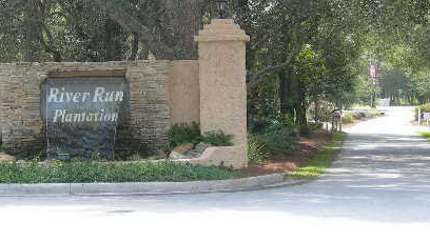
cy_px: 24
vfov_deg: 9.8
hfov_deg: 17.4
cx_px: 157
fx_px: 1403
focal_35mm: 123
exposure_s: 1/124
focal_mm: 14.9
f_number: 3.7
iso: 50
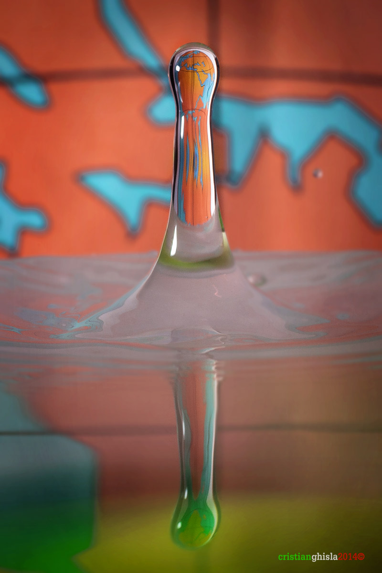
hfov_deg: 10.2
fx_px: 2149
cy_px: 286
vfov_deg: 15.2
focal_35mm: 135
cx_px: 191
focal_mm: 90
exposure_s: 1/125
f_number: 14
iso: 200
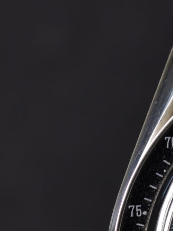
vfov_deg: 4.0
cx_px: 333
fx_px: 3327
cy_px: 258
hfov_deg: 3.0
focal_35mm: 499
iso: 100
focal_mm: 90
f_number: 8
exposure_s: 1/20
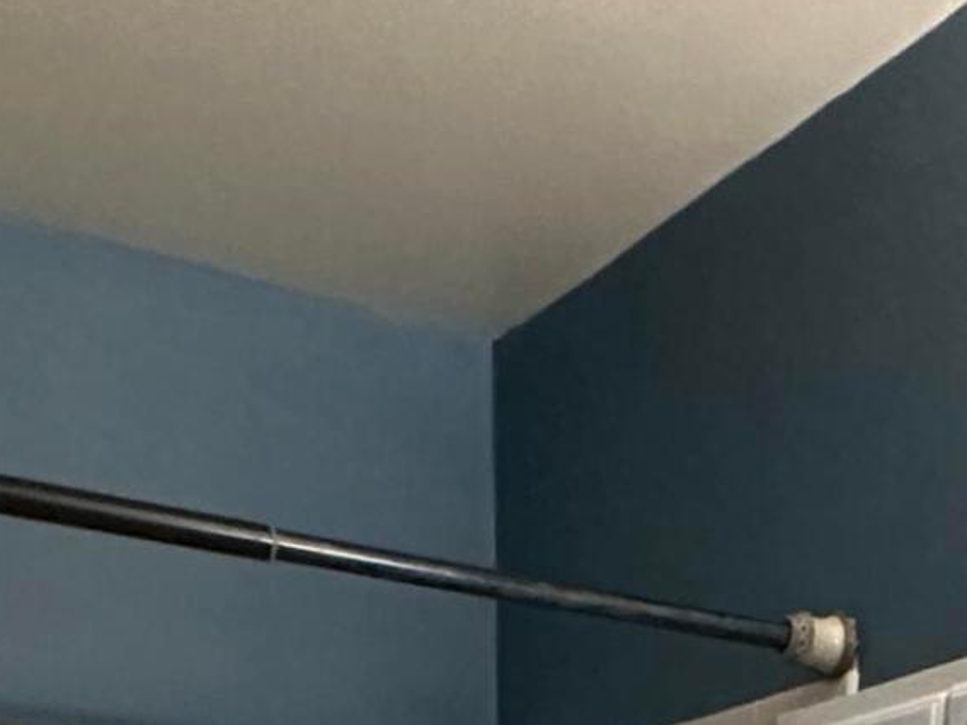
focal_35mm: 71
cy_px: 1765
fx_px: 1983
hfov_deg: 27.1
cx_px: 701
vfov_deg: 14.0
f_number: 2.2
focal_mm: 2.22
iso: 400
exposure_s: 1/60
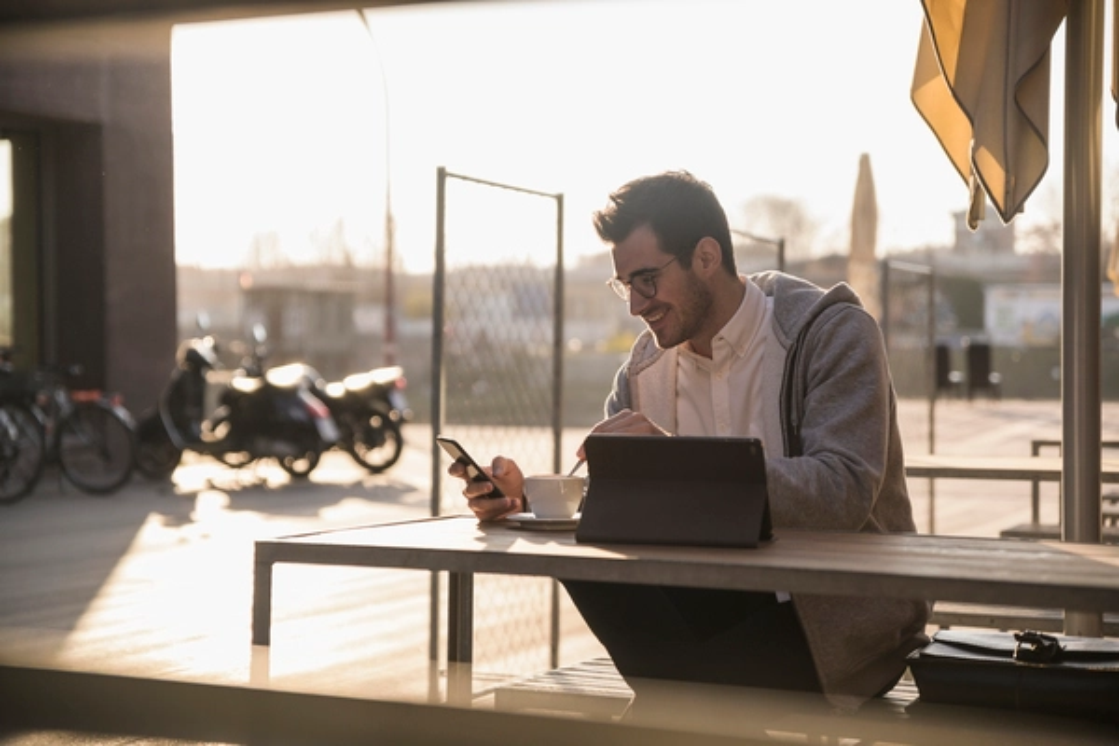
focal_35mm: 65
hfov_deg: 31.0
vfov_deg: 20.9
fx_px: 2020
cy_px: 373
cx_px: 560
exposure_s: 1/1000
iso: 200
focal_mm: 65
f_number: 2.8
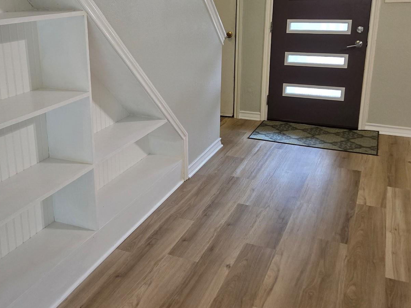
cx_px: 164
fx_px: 463
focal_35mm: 39
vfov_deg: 36.5
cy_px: 109
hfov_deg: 47.6
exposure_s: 1/120
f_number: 1.8
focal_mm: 5.4
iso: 1000
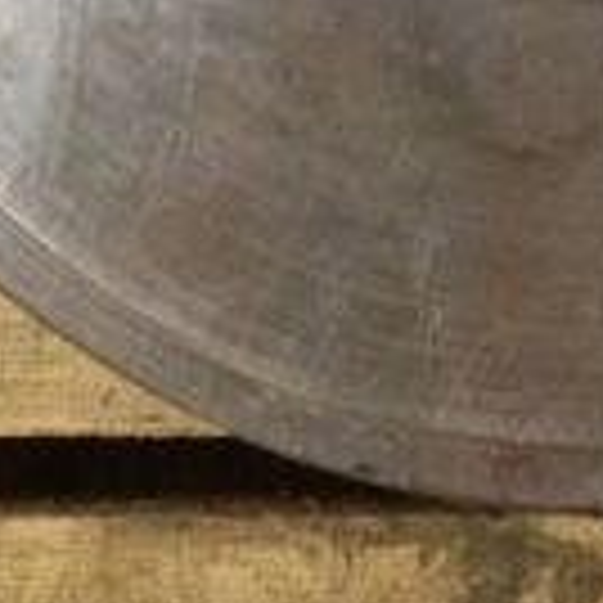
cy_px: -446
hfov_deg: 11.7
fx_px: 2917
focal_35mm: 148
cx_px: 522
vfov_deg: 11.1
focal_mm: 4.28
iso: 400
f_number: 2.4
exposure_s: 1/20
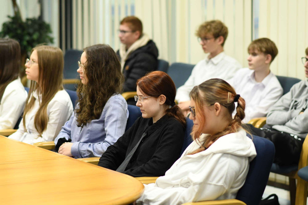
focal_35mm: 127
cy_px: 102
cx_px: 154
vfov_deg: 10.8
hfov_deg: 16.1
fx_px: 1086
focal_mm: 85
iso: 2000
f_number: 2.2
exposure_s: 1/400
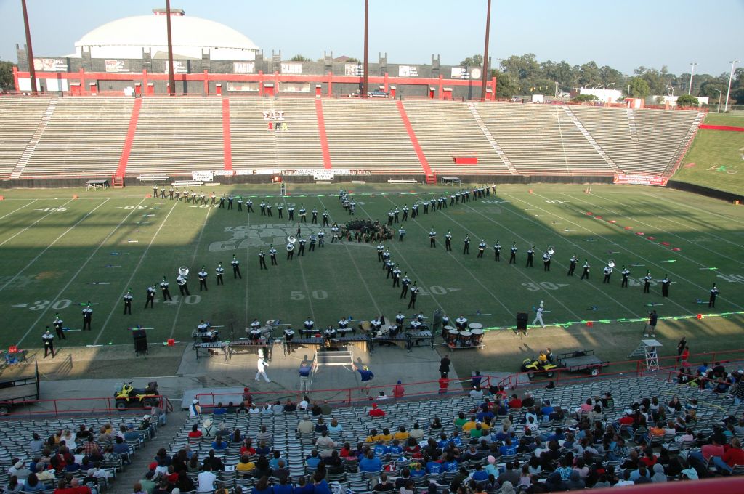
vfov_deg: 43.5
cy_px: 247
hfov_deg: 62.0
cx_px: 372
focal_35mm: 30
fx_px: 619
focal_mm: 20
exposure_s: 1/200
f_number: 7.1
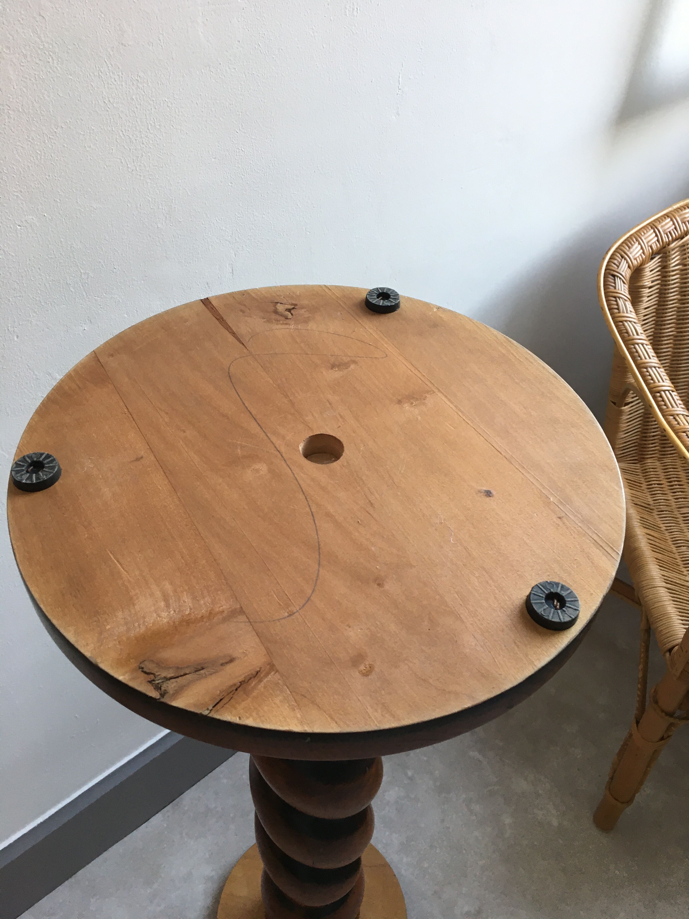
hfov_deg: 48.2
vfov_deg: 61.7
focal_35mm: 29
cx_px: 344
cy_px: 460
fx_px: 770
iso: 40
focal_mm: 4.15
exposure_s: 1/33
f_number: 2.2
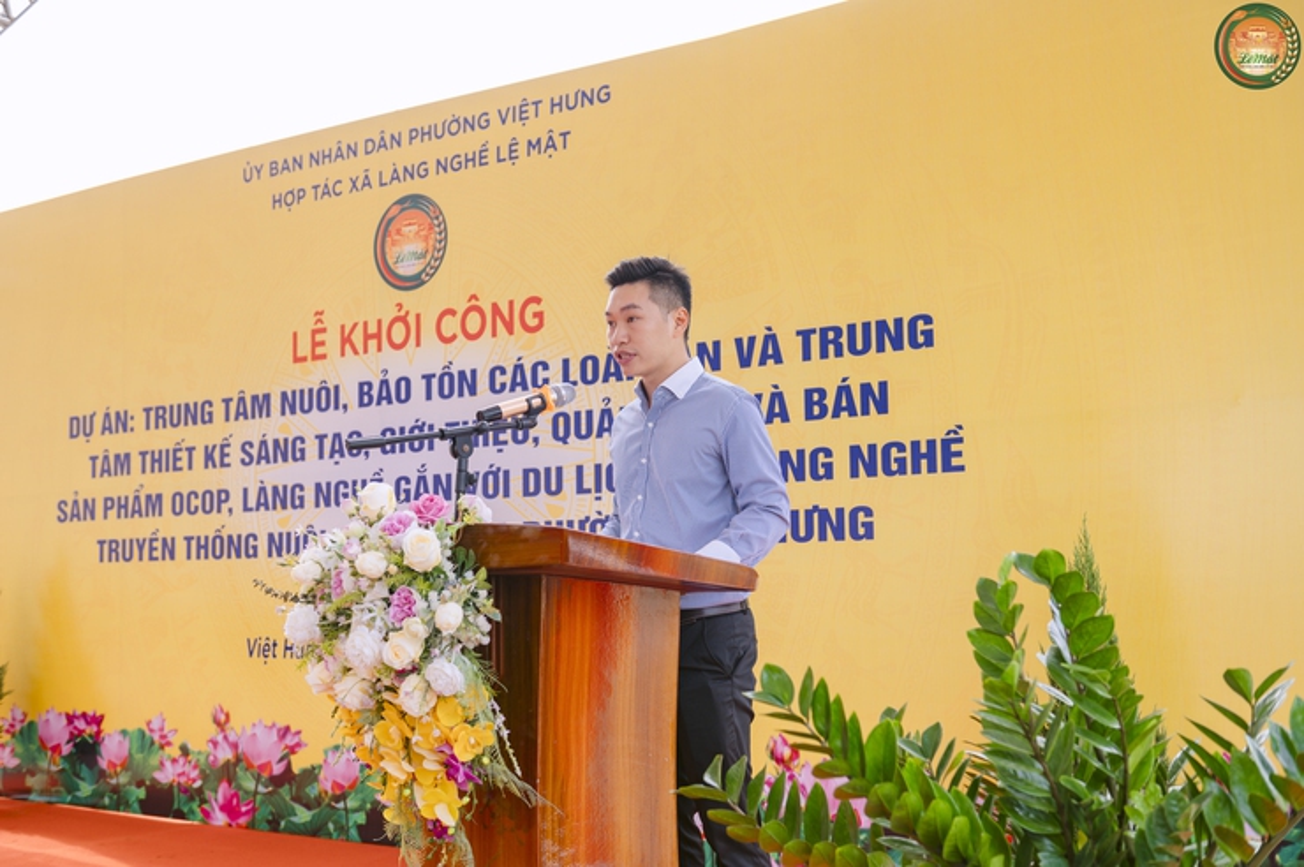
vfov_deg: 33.3
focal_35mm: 40
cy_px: 434
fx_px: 1448
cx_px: 652
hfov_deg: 48.5
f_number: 4
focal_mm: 40
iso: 125
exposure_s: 1/200
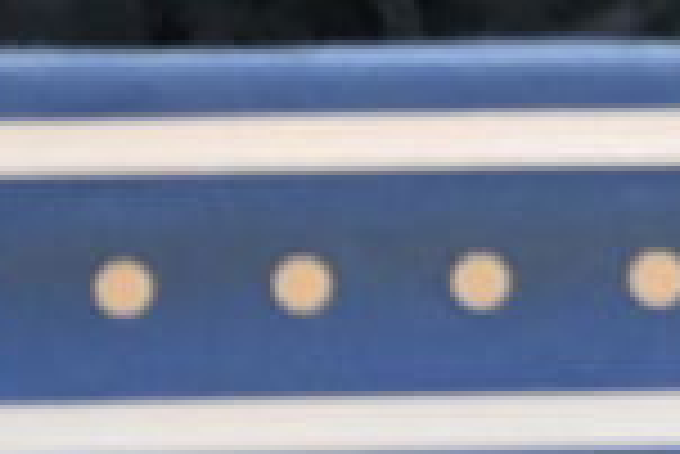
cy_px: -557
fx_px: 38343
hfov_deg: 1.0
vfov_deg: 0.7
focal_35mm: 2028
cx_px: 2252
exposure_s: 1/400
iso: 1600
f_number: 2.8
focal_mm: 200
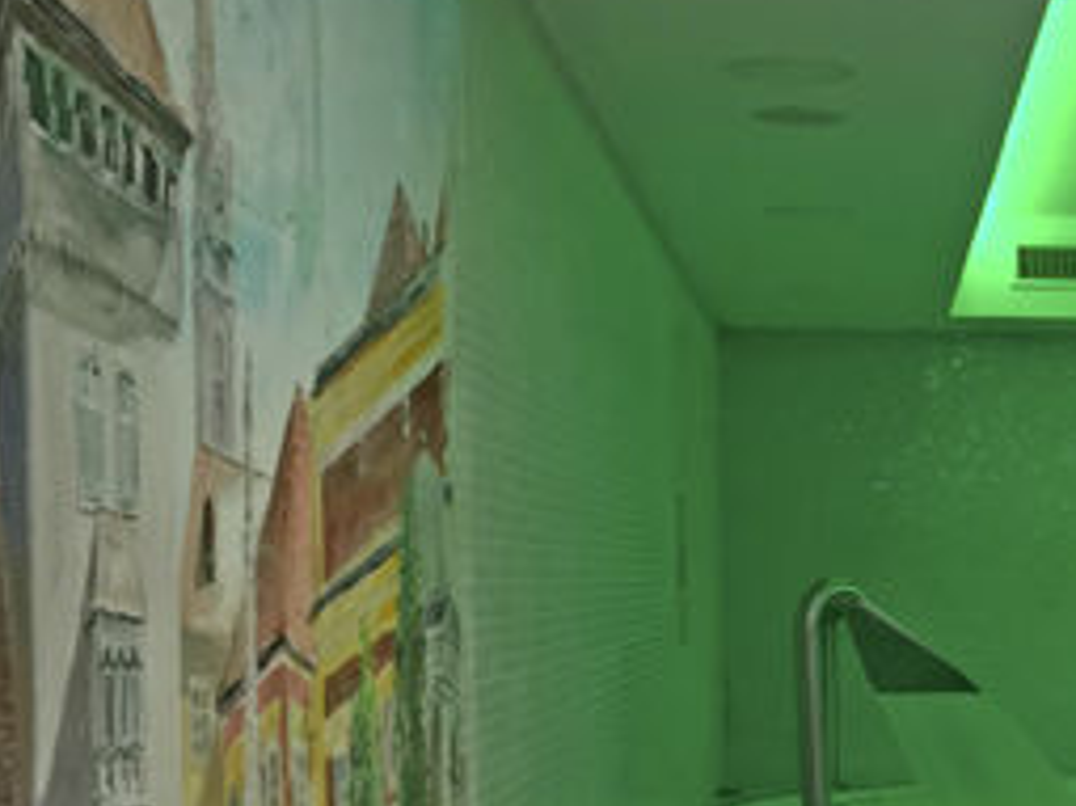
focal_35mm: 91
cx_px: 1439
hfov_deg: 19.7
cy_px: 663
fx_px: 2827
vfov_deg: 16.1
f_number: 2.2
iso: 100
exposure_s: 1/33
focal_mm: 4.15
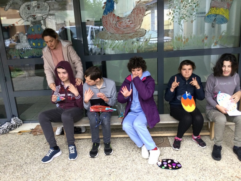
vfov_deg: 45.4
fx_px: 216
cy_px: 90
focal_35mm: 31
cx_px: 120
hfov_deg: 58.4
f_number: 2.4
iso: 25
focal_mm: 3.3
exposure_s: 1/33
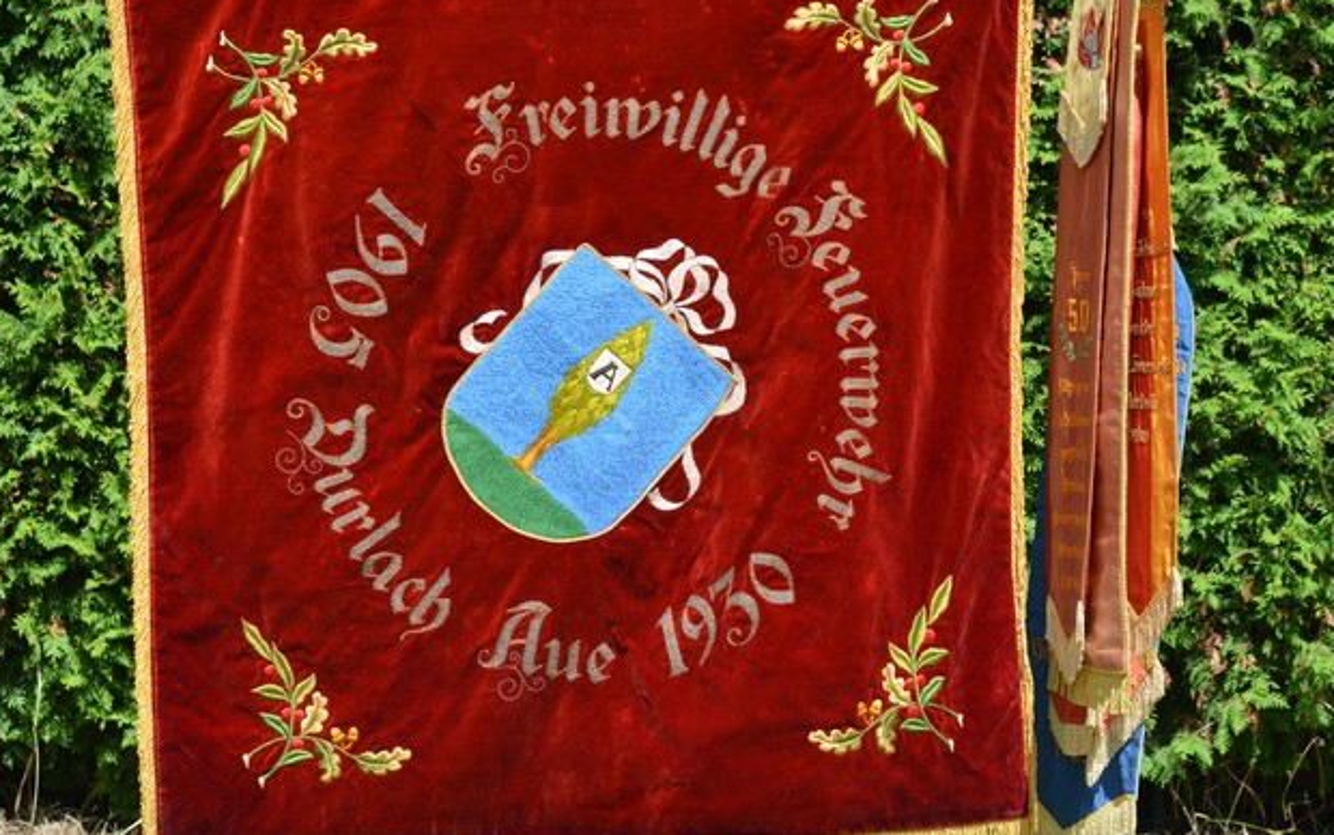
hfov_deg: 23.9
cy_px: 416
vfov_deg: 15.1
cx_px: 663
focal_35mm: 87
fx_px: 3147
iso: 160
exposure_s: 1/250
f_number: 8
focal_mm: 55
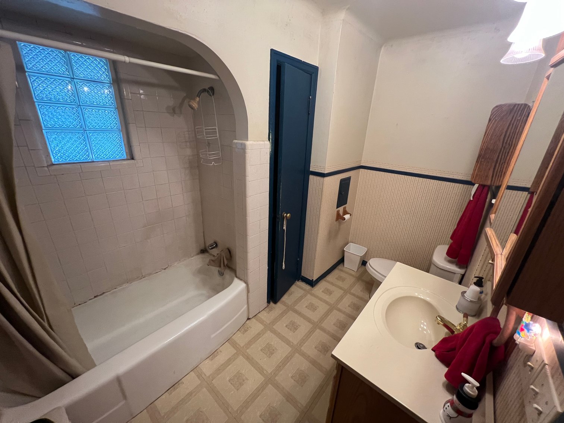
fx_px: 212
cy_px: 212
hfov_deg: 106.2
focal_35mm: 13
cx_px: 282
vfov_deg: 89.9
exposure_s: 1/60
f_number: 1.8
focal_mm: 1.57
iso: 320
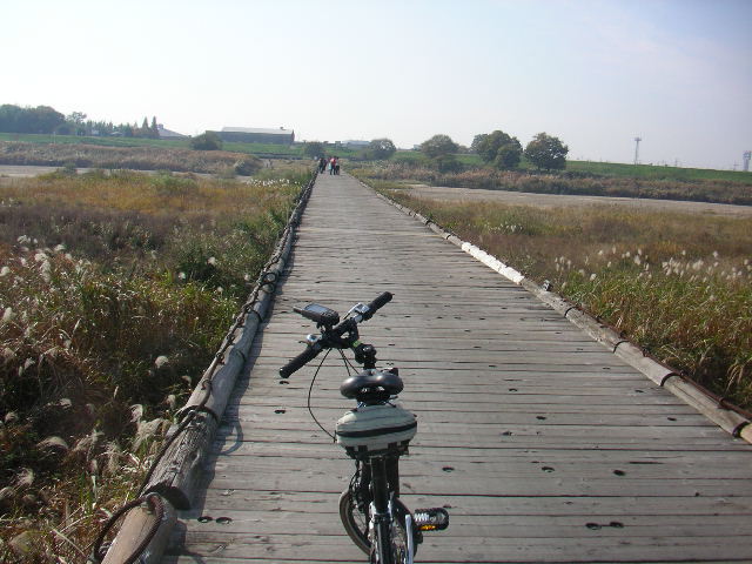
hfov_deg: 50.1
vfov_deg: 38.7
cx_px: 376
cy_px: 282
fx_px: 804
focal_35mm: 37
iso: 64
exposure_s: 1/640
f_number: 2.8
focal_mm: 5.7
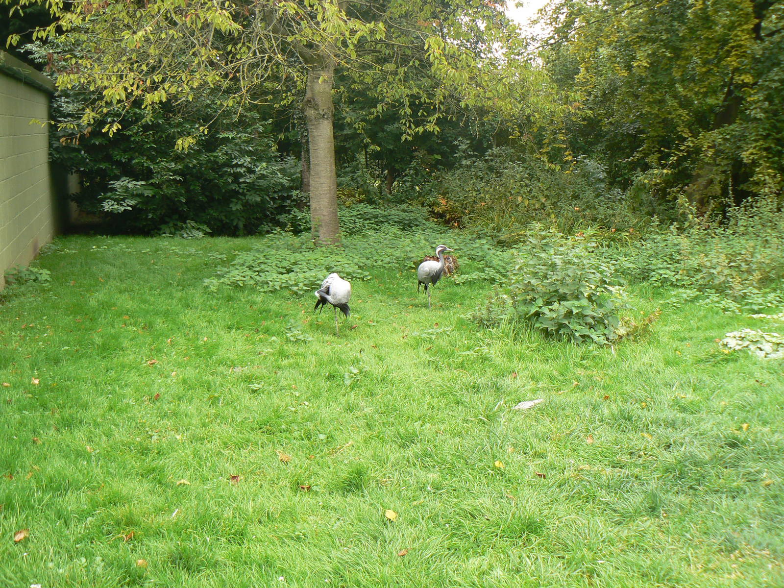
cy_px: 294
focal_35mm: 36
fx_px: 815
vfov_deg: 39.7
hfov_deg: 51.4
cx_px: 392
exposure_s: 1/50
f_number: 4
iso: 80
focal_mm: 6
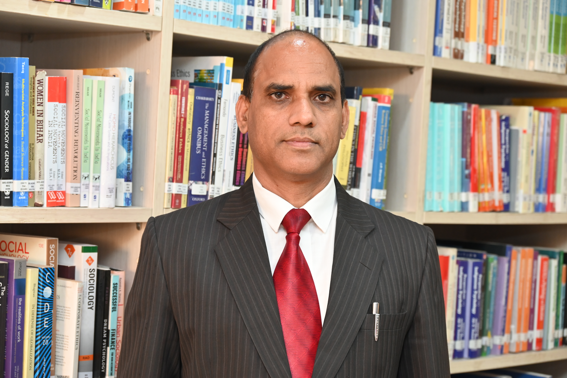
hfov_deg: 24.5
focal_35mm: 83
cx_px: 284
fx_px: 1308
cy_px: 189
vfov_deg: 16.5
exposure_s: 1/60
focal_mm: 83
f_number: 6.3
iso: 2000
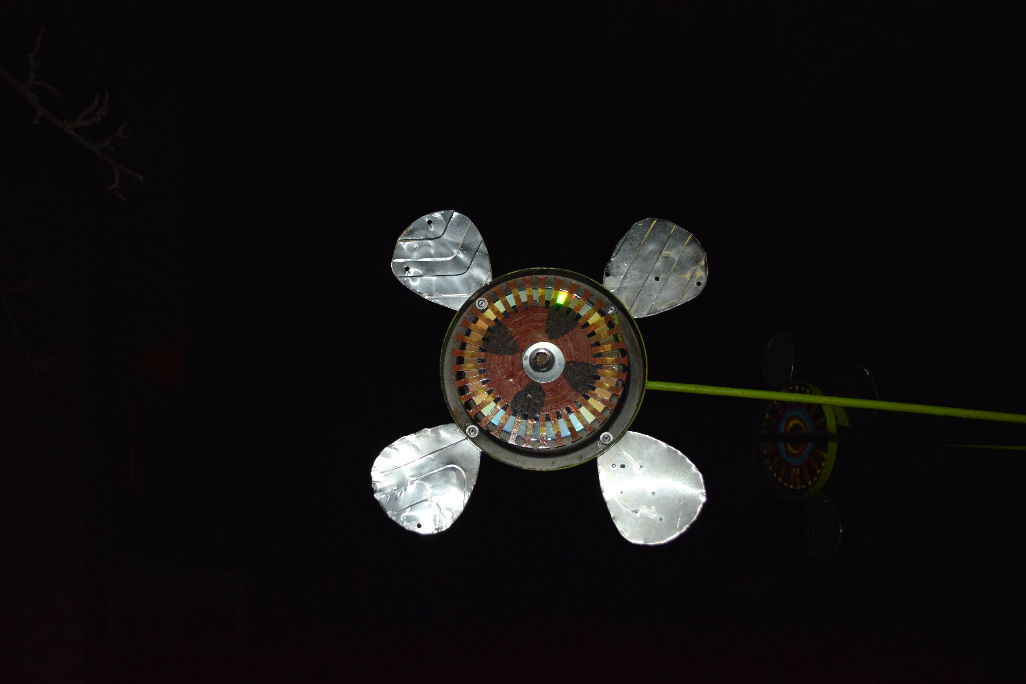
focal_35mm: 33
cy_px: 342
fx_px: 940
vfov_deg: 40.0
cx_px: 513
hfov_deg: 57.2
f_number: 4
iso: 900
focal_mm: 22
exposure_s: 1/60
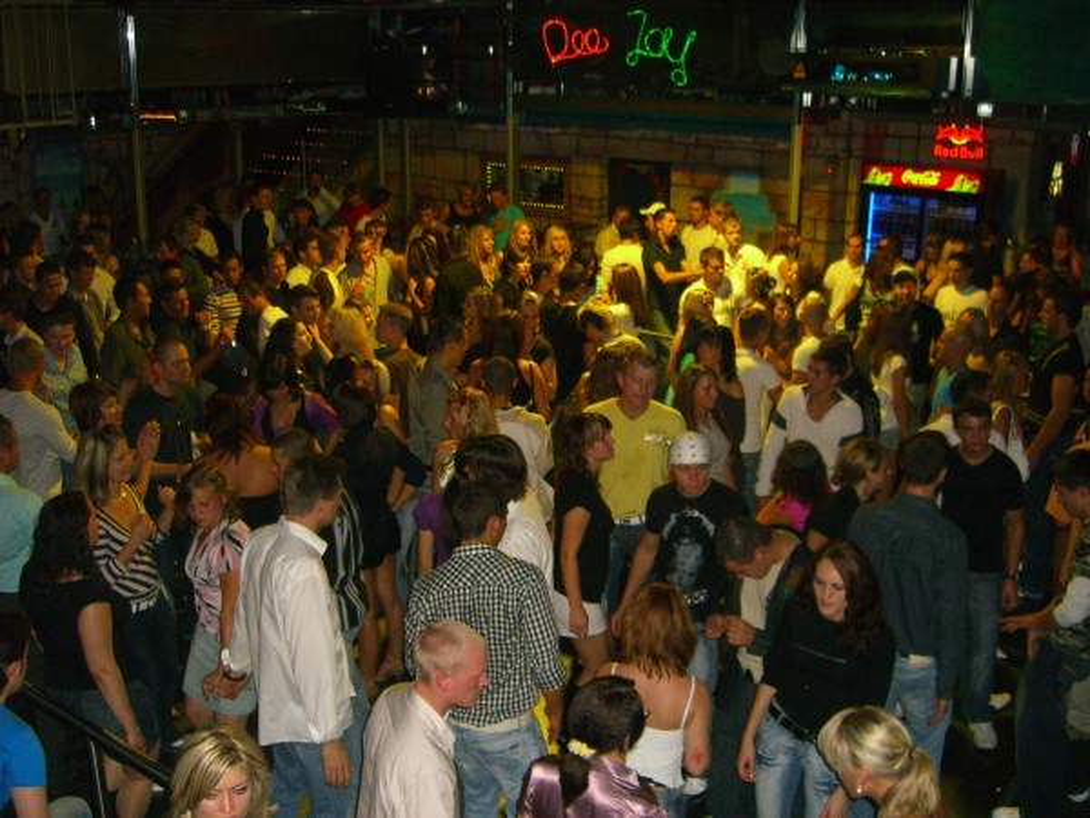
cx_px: 545
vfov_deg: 37.7
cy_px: 409
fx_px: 1197
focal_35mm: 38
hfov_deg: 49.0
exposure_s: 1/60
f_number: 2.8
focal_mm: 7.9
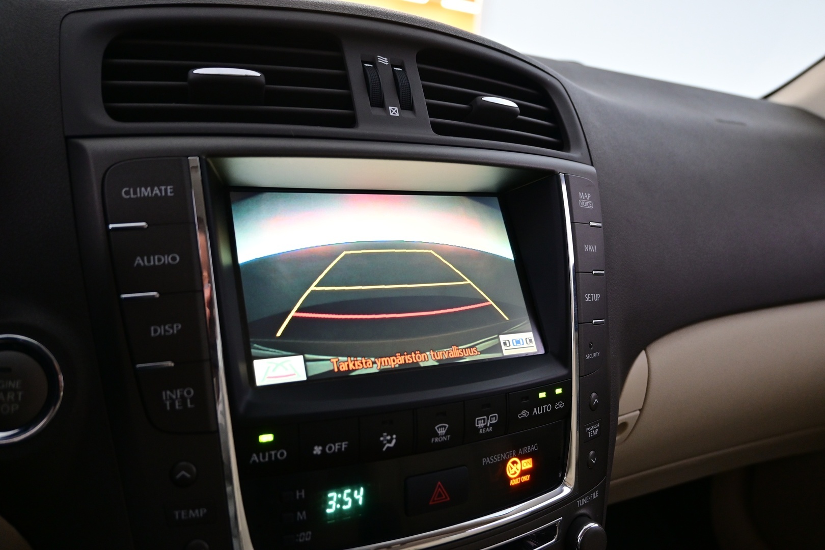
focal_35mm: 29
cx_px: 412
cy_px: 275
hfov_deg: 63.2
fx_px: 670
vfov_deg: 44.6
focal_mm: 19.5
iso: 900
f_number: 3.8
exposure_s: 1/30
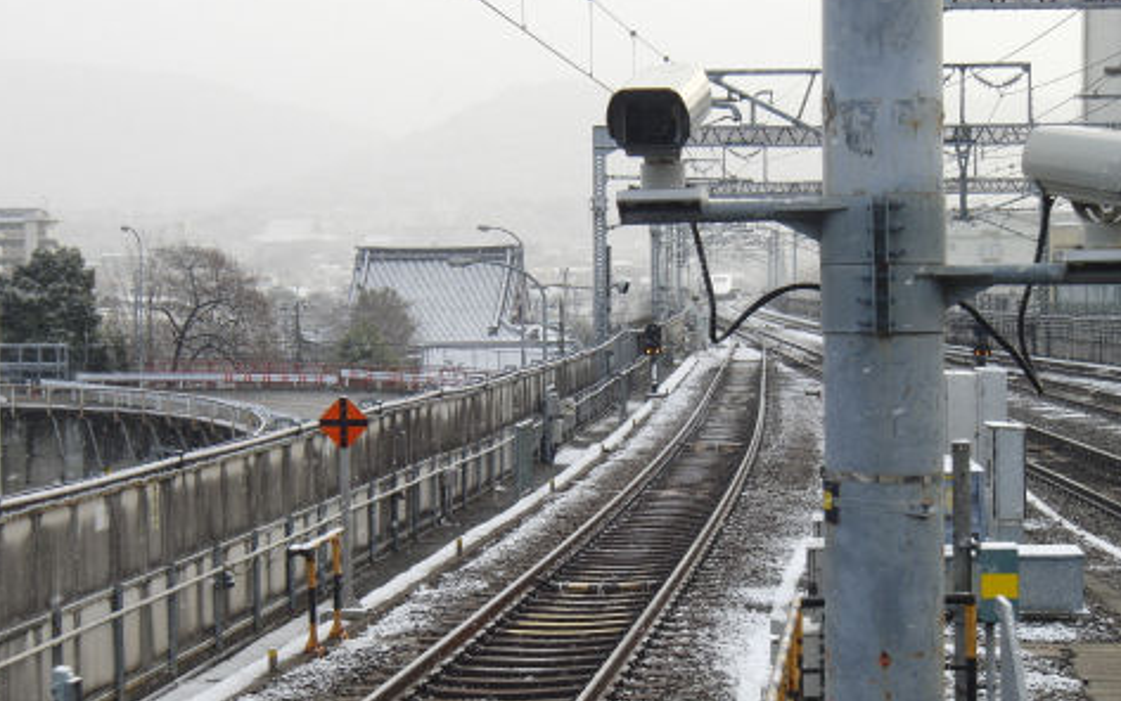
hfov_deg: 24.1
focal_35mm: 86
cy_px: 410
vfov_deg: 15.2
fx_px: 2628
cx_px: 557
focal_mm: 13.6
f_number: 4.6
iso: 100
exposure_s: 1/100
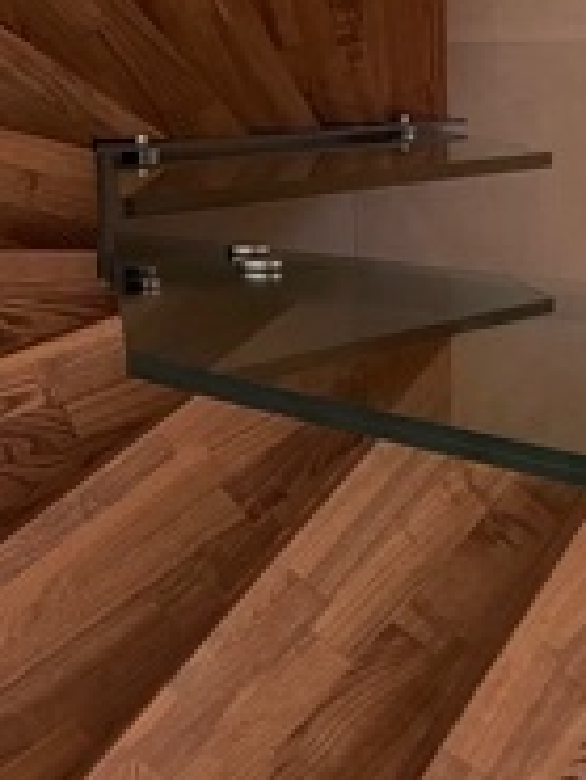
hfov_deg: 14.7
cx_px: -409
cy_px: 110
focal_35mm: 90
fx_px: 2029
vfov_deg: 21.4
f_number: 1.6
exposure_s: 1/60
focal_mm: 4.2
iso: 250
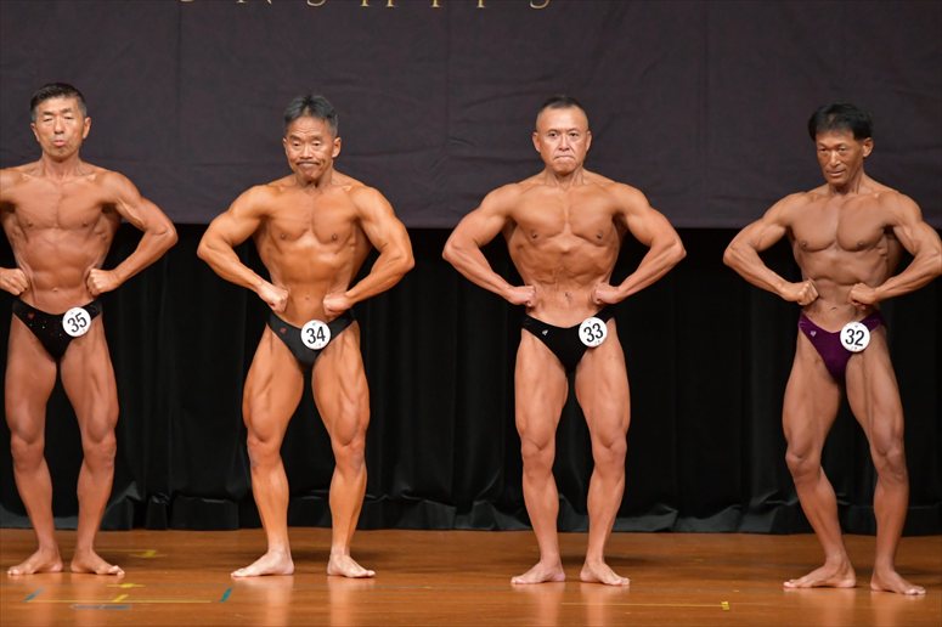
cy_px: 314
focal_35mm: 285
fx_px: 7454
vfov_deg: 4.8
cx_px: 471
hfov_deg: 7.2
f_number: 5.6
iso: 5000
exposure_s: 1/400
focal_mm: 190
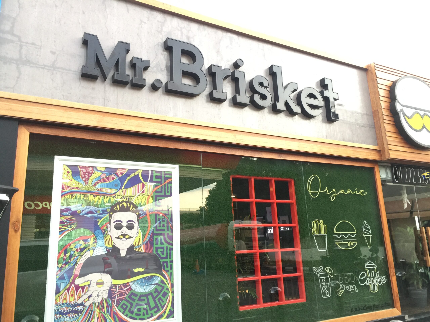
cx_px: 215
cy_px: 161
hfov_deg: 61.7
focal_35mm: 29
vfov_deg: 48.2
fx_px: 360
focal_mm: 4.15
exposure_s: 1/17
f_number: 2.2
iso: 64
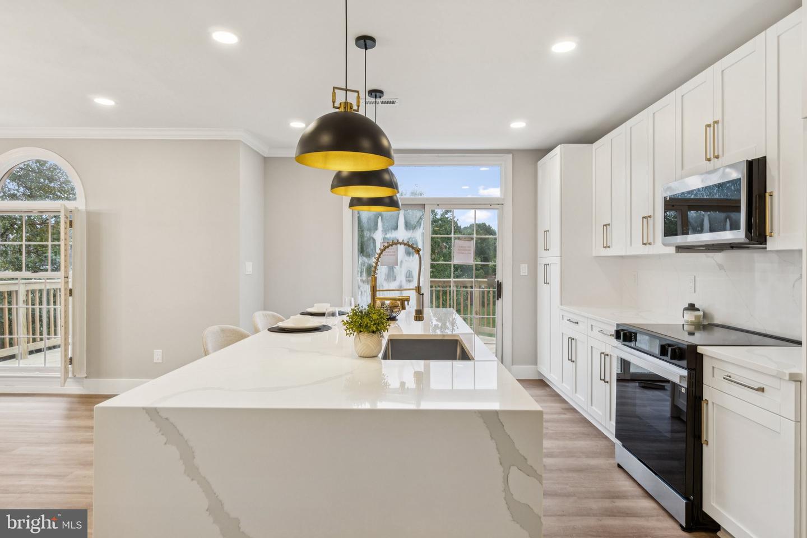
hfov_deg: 85.4
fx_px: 437
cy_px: 269
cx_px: 404
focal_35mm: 20
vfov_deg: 63.2
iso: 200
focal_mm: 13
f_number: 7.1
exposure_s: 1/40
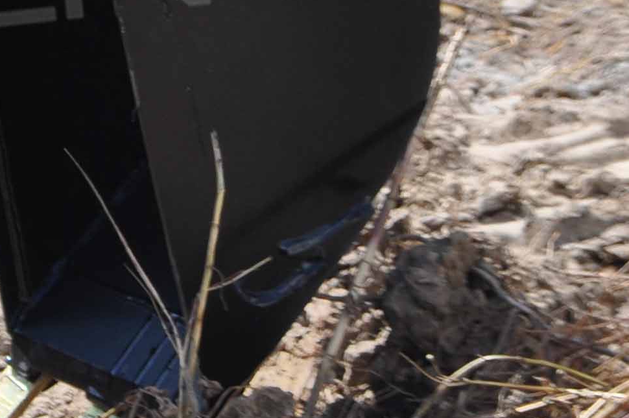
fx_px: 7524
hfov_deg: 4.7
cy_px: -191
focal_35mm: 431
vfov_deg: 3.2
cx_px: -445
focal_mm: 65
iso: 200
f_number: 8
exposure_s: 1/250
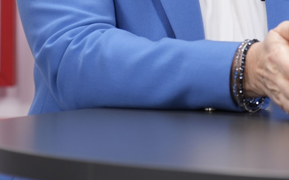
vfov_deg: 3.0
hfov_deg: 4.8
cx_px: 389
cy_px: -136
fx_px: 3426
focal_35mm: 435
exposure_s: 1/160
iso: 400
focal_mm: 126
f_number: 4
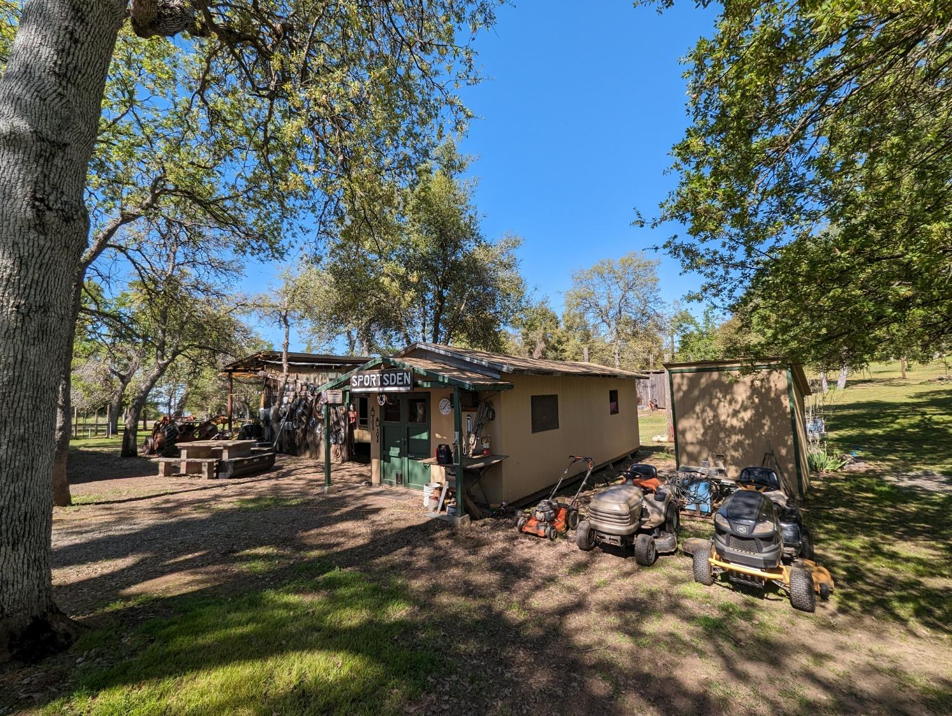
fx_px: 358
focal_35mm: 13
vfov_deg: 90.0
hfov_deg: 106.1
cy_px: 358
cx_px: 476
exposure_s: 1/835
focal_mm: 1.95
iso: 45
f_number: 2.2
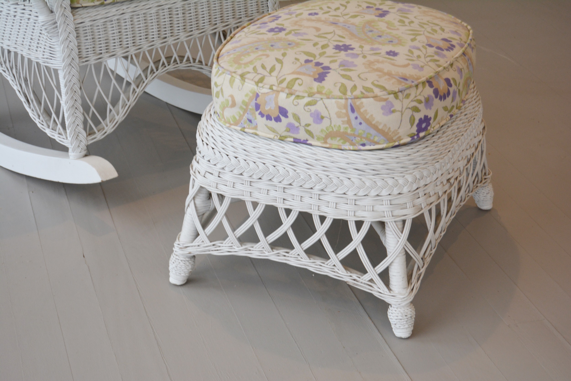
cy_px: 190
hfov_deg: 26.0
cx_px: 286
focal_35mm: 78
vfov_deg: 17.5
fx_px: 1237
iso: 500
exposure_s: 1/60
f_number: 5.6
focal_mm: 52
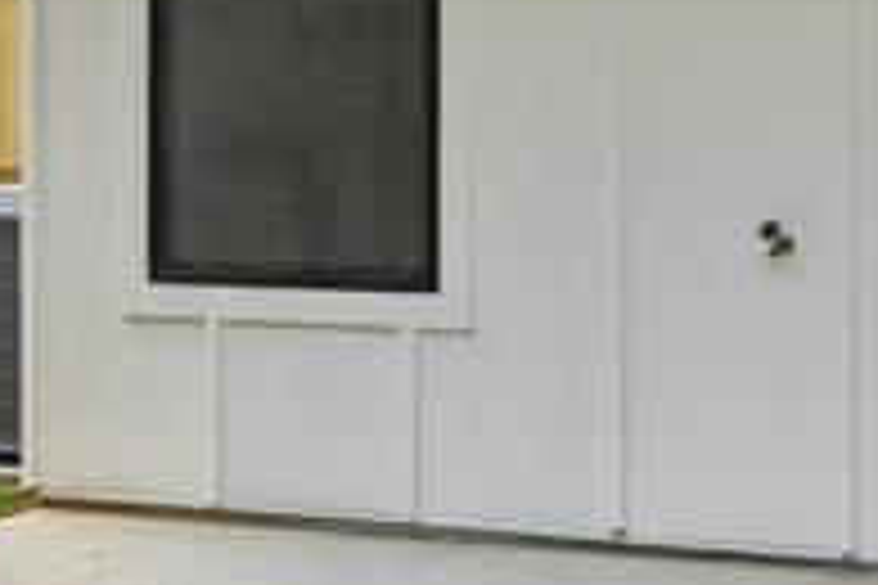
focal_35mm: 105
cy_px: 27
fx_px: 2561
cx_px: 950
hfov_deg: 18.7
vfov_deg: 12.9
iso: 400
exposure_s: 1/320
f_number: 8
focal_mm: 20
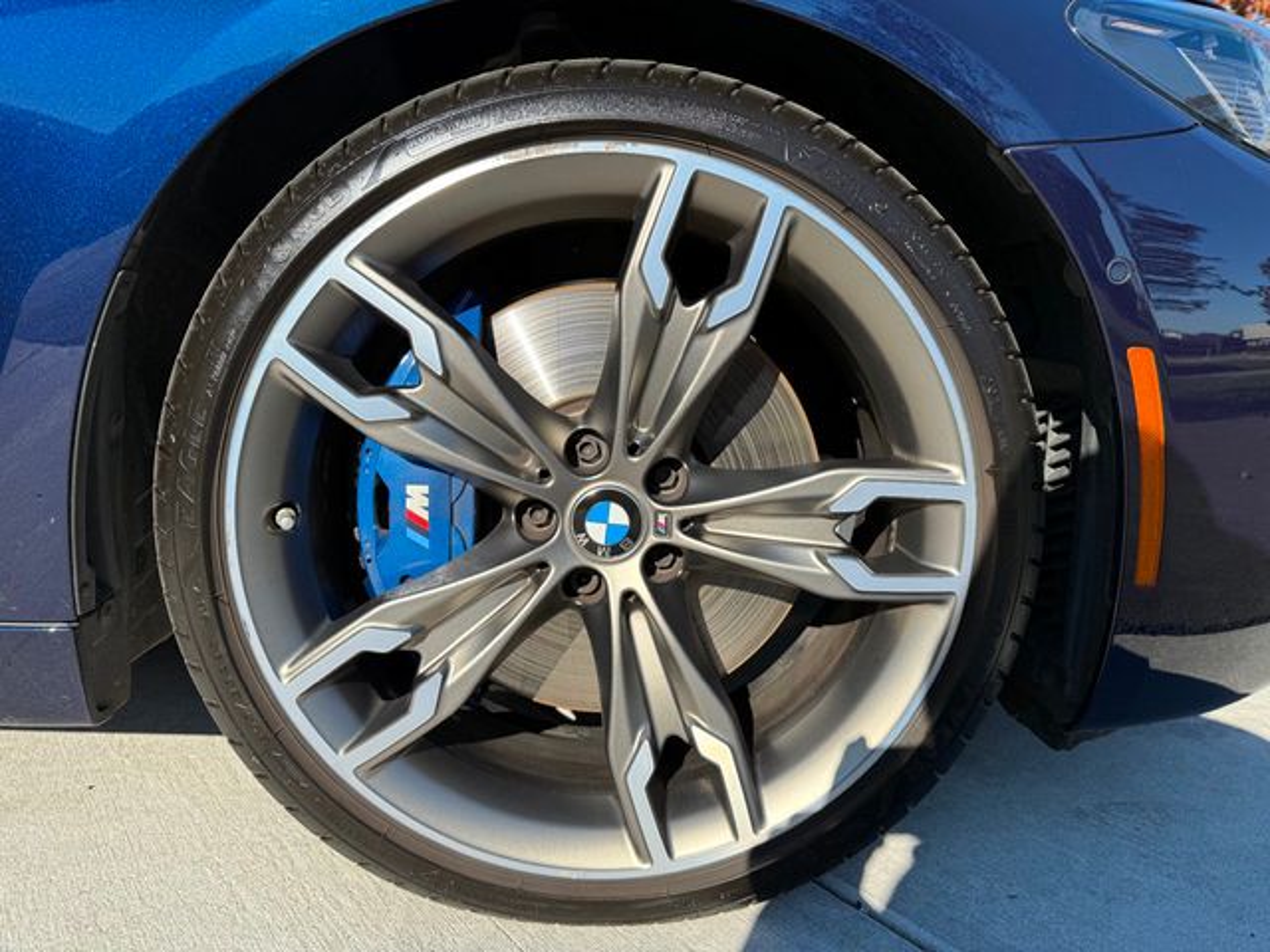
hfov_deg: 71.6
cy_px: 476
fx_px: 881
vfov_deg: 56.8
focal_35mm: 24
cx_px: 635
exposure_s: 1/2445
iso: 100
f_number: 1.78
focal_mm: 6.76
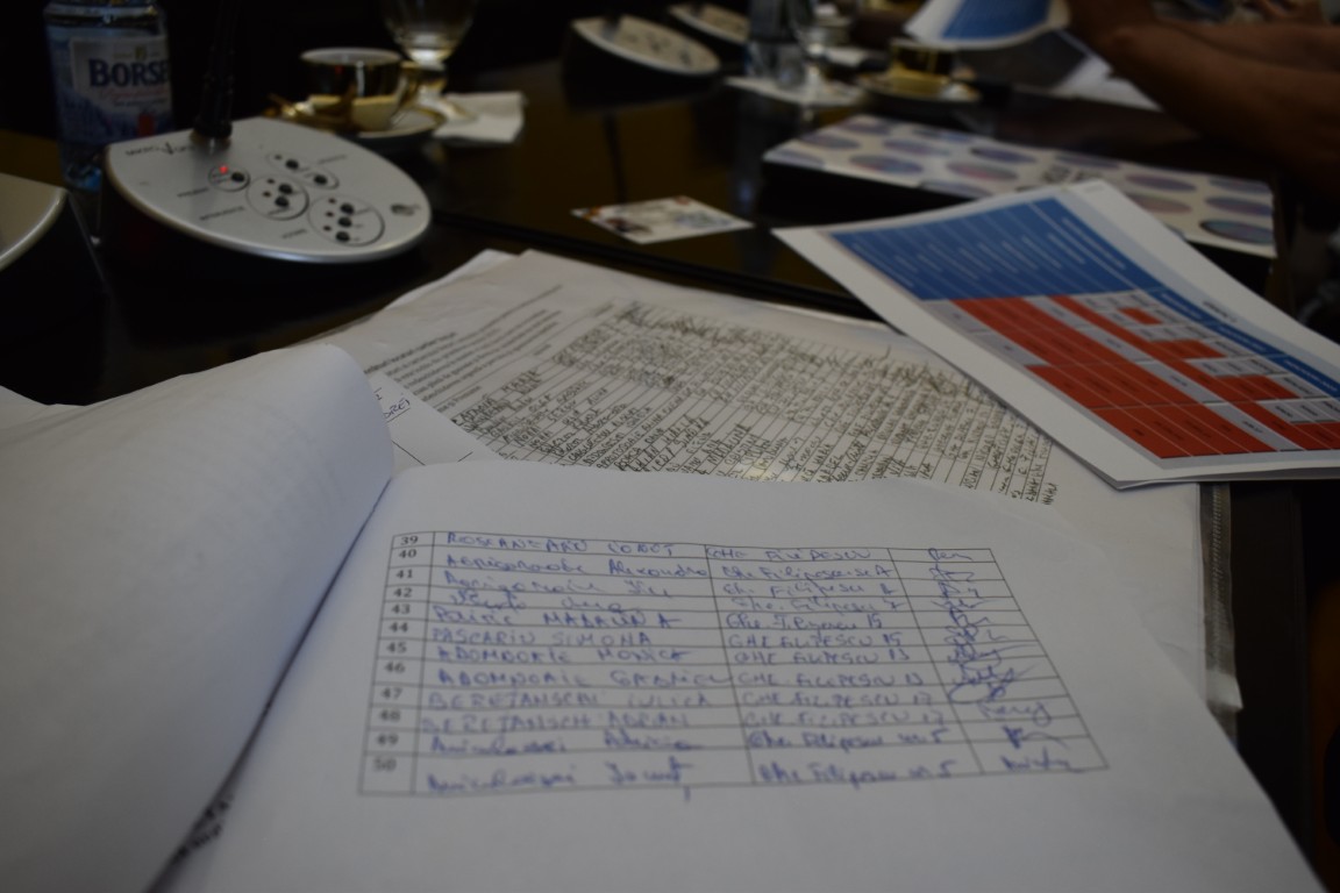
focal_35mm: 30
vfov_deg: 43.6
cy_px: 446
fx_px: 1117
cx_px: 670
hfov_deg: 61.9
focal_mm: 20
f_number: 4.5
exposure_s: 1/80
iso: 400
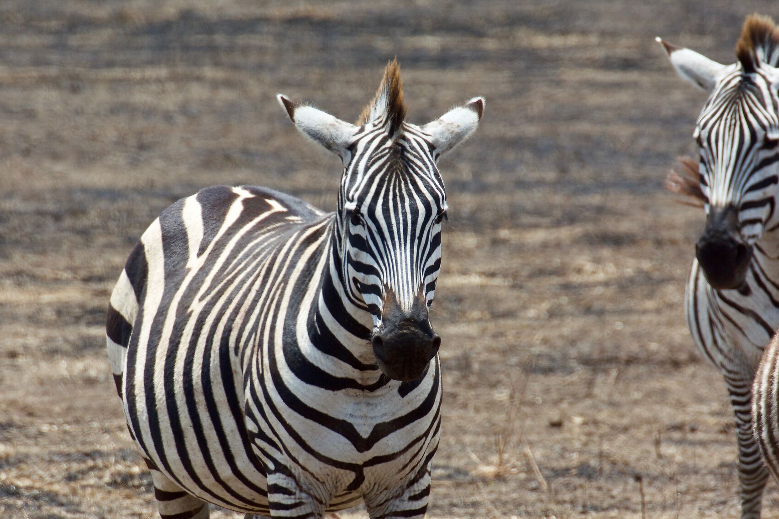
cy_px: 301
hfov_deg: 3.3
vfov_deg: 2.2
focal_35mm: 633
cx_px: 355
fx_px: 13695
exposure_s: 1/640
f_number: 8
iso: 280
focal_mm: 300
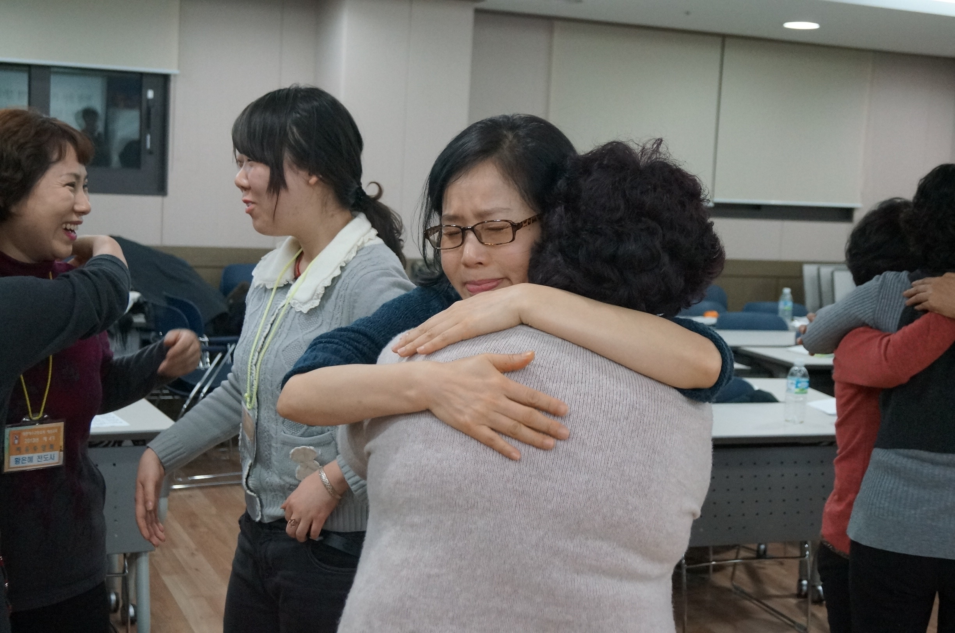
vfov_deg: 25.7
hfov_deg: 37.9
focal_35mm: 52
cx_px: 478
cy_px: 316
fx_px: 1391
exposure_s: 1/160
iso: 2500
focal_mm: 35
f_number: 4.5
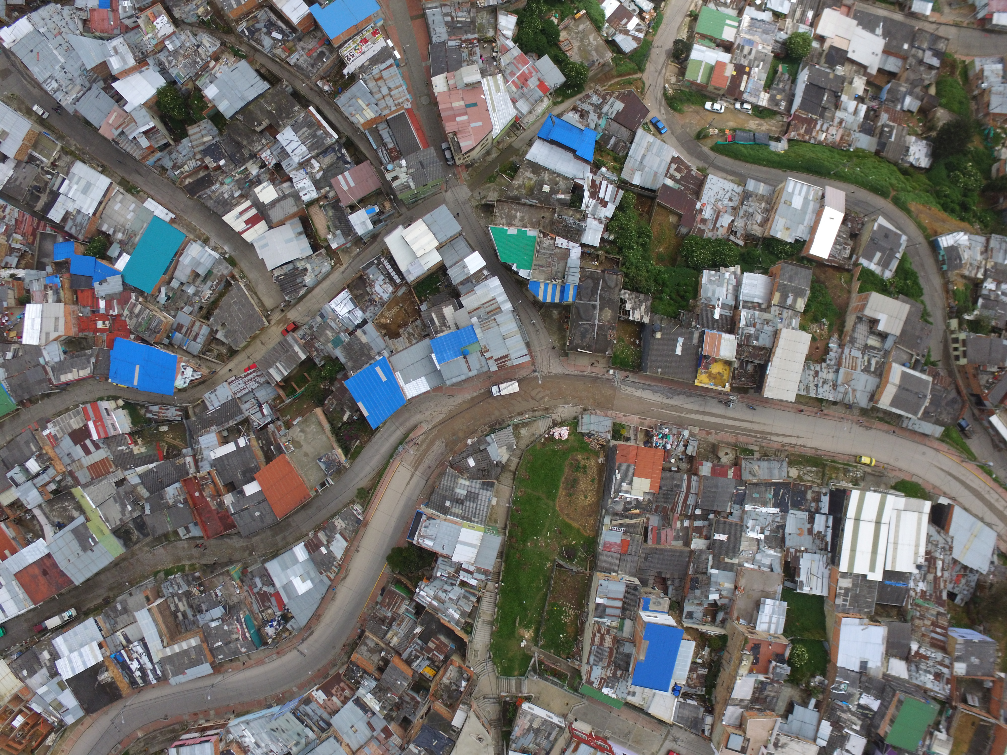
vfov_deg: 66.0
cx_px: 504
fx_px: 582
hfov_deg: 81.7
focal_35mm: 20
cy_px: 378
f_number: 2.8
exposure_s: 1/1218
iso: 100
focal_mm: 3.61
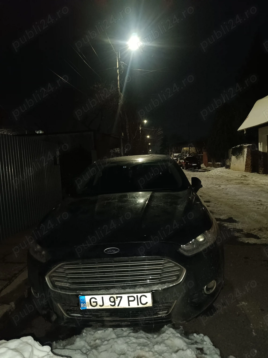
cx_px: 134
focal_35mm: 24
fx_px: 248
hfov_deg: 56.8
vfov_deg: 71.6
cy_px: 179
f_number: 1.88
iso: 2107
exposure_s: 1/25
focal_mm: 5.59
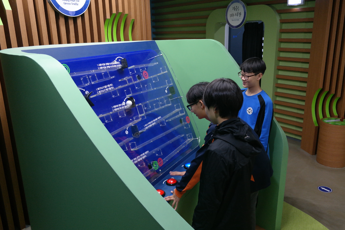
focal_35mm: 30
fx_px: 287
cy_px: 115
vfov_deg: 43.6
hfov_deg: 61.9
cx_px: 172
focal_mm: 20
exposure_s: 1/40
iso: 800
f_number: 3.5
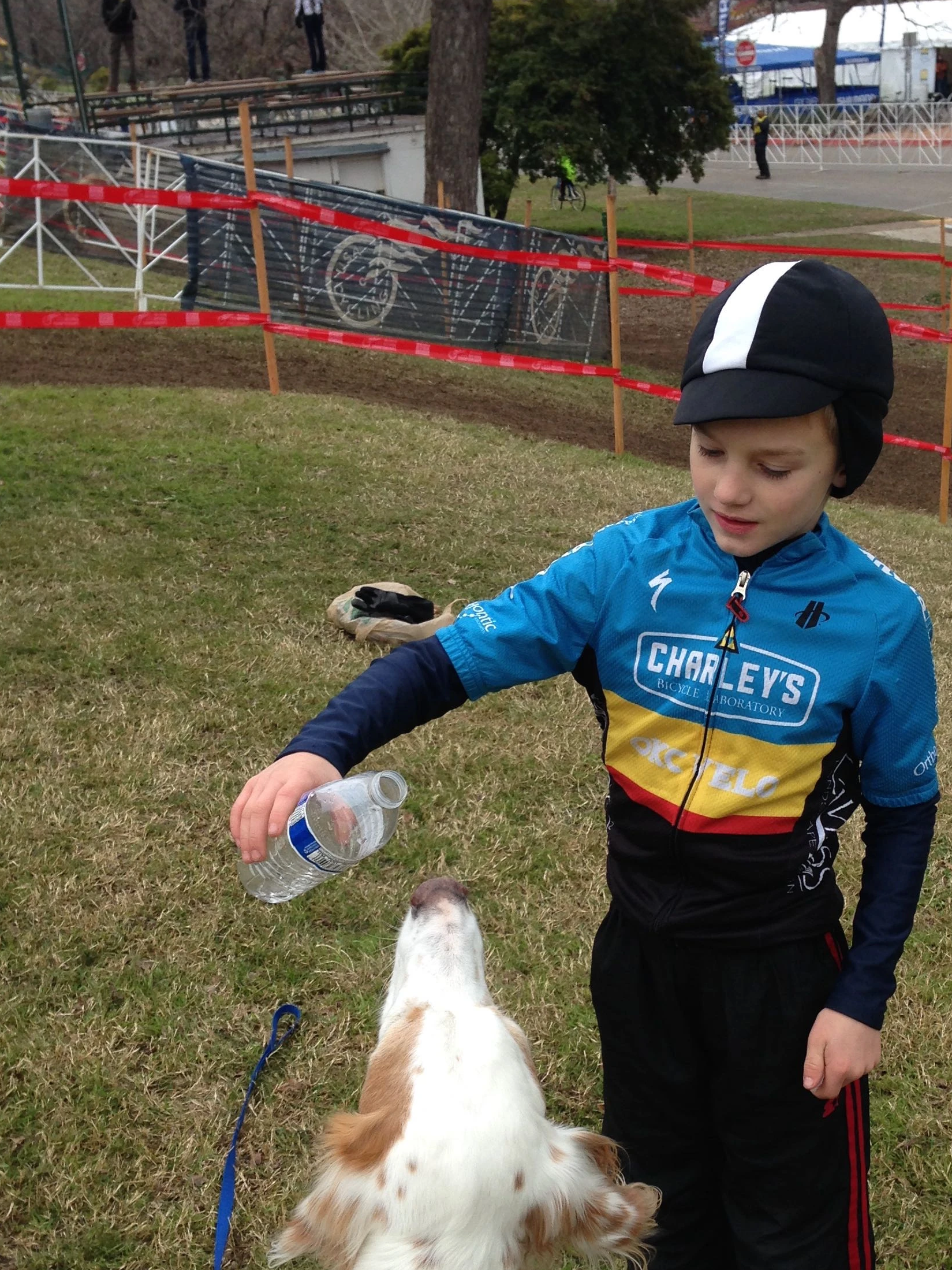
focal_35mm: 49
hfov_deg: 29.6
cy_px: 798
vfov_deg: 38.6
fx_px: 1796
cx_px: 588
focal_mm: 4.12
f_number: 2.4
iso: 50
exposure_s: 1/430
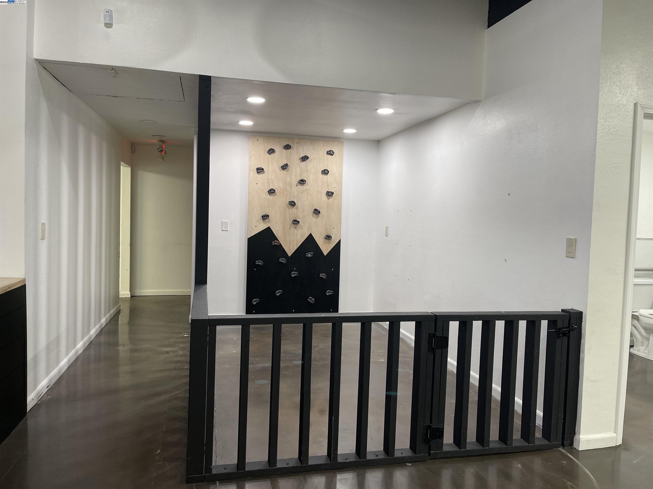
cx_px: 326
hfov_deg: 69.4
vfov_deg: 54.9
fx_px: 472
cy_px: 244
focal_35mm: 25
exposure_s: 1/60
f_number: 1.6
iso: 80
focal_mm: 5.1
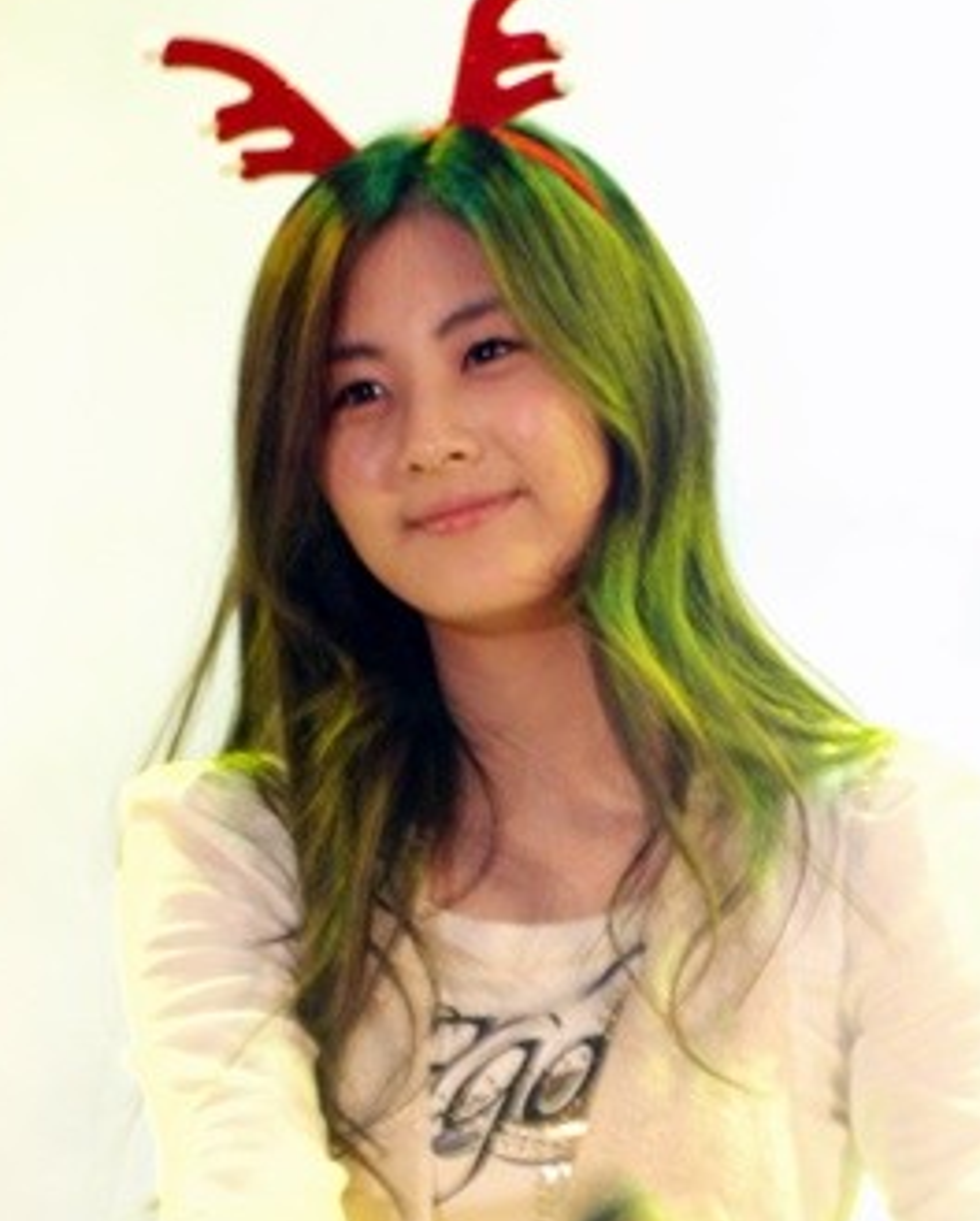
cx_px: 546
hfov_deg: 1.8
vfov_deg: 2.2
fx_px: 31375
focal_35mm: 867
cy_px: 844
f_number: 5.6
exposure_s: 1/60
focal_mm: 300
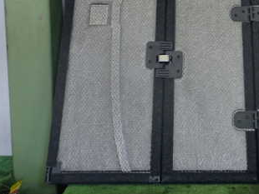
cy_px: 27
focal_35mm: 58
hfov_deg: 32.3
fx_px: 434
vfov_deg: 24.7
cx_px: 206
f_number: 2.3
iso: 200
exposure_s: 1/30
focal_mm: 5.4
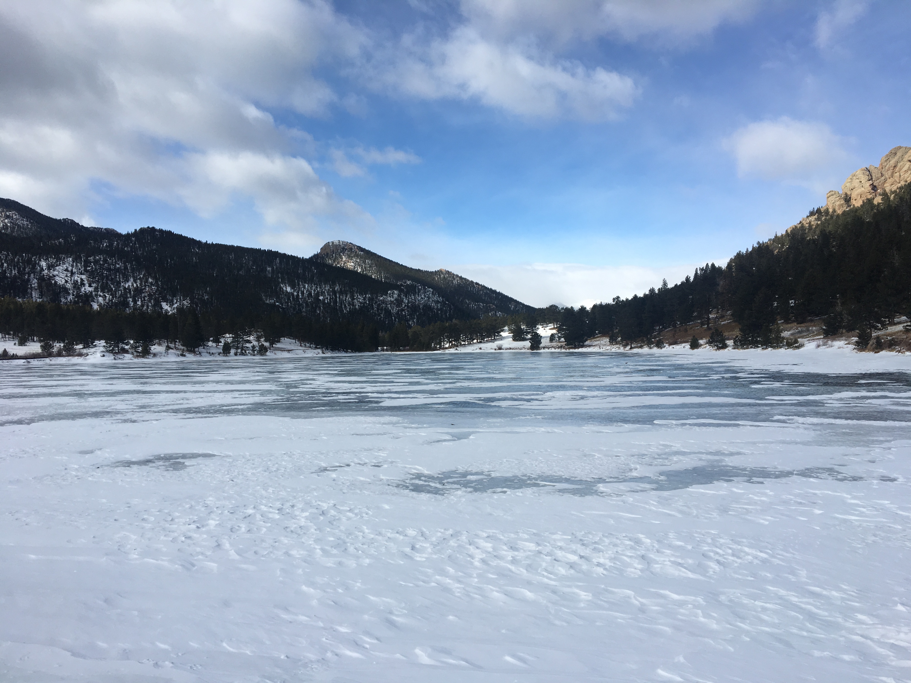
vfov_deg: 48.2
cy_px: 342
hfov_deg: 61.7
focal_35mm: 29
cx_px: 456
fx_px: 763
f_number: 2.2
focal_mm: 4.15
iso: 25
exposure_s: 1/2331
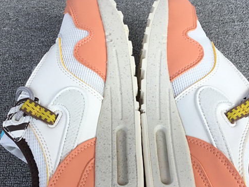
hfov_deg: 33.8
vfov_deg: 25.5
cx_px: 129
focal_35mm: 57
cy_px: 125
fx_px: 410
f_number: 2.4
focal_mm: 3.3
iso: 25
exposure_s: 1/384
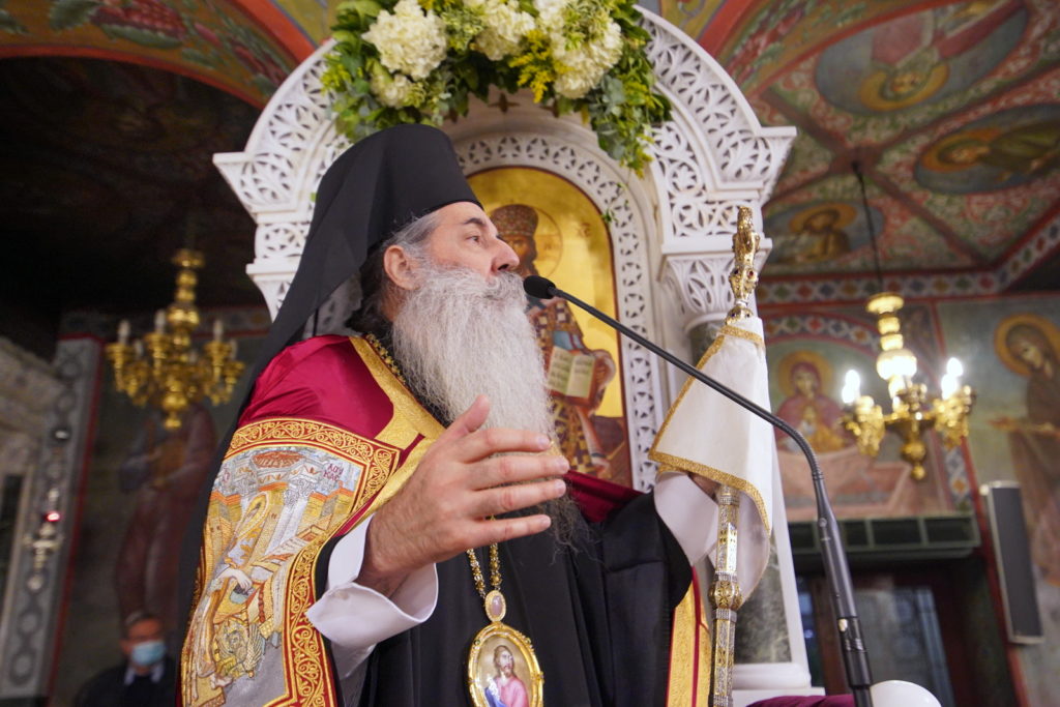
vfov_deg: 43.6
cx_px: 530
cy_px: 354
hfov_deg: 61.9
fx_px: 883
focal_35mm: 30
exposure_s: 1/125
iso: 3200
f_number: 3.5
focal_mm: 30
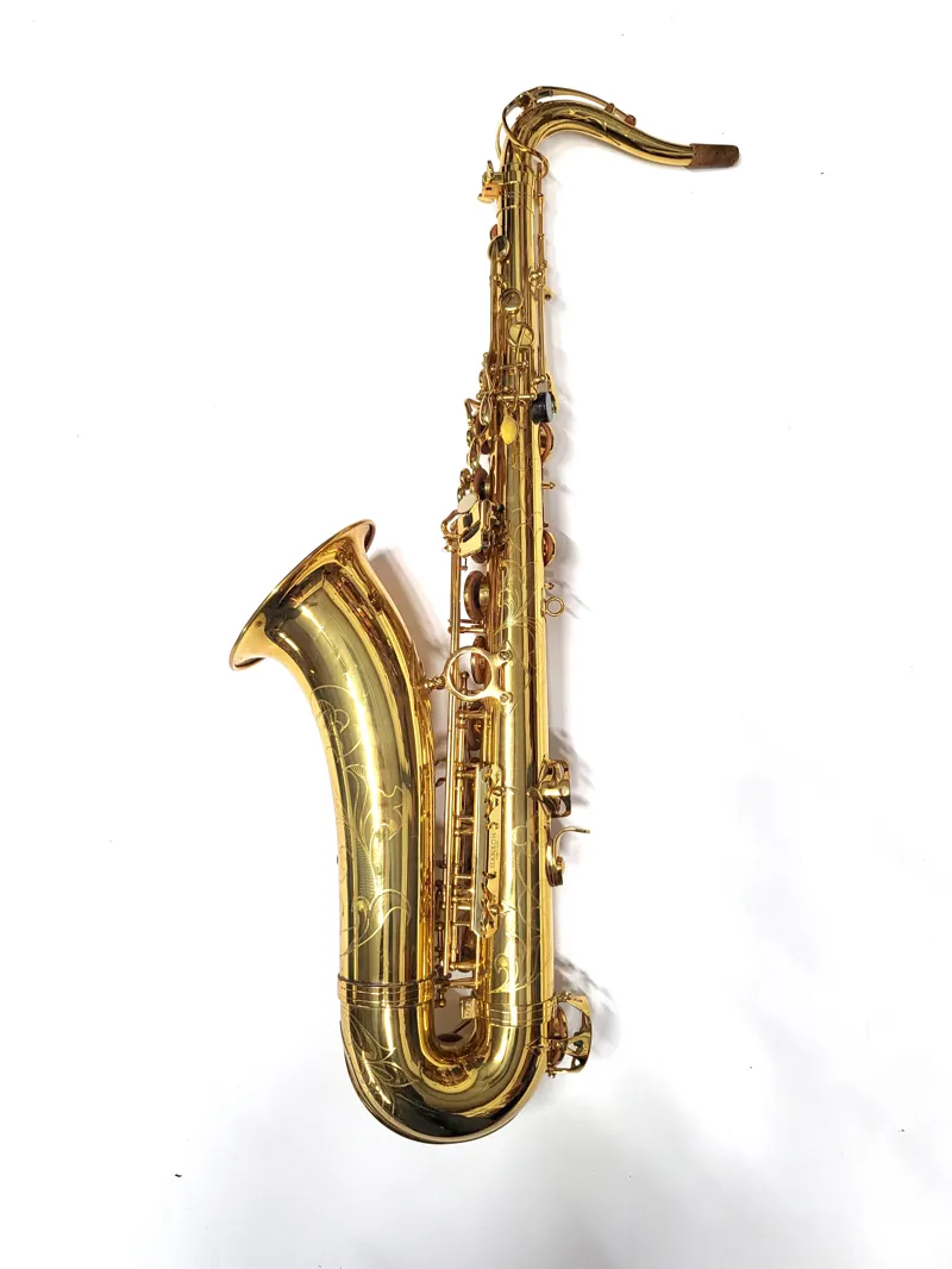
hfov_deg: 53.1
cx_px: 476
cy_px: 634
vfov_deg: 67.3
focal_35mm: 26
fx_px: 953
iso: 200
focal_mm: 4.25
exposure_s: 1/100
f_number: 1.8
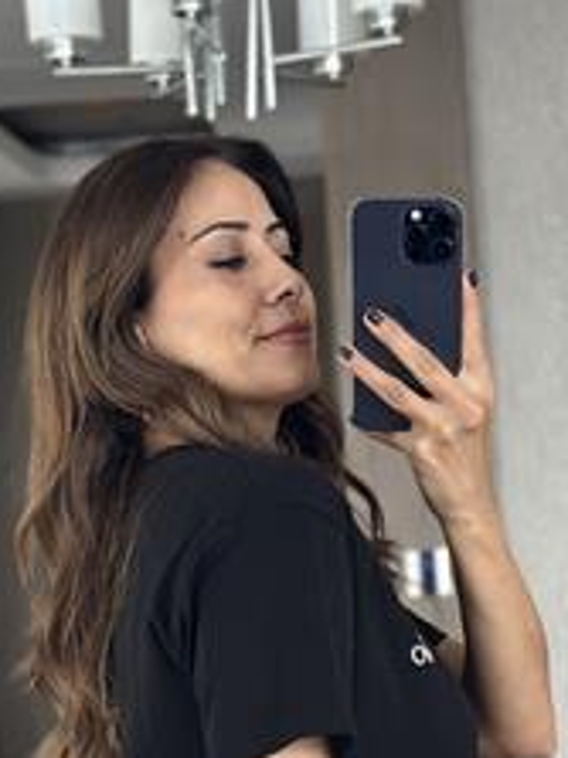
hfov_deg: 13.6
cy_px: 748
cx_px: 350
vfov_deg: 17.6
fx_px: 2387
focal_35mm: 109
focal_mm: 6.86
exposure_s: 1/54
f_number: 1.78
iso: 400
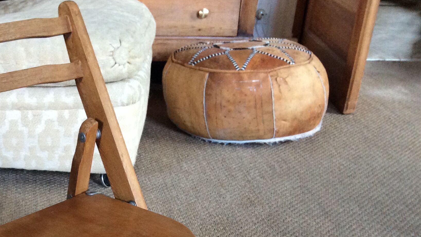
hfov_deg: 36.9
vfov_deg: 21.0
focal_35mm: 55
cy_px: 243
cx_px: 103
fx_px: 614
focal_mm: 3.3
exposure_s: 1/25
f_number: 2.4
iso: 160
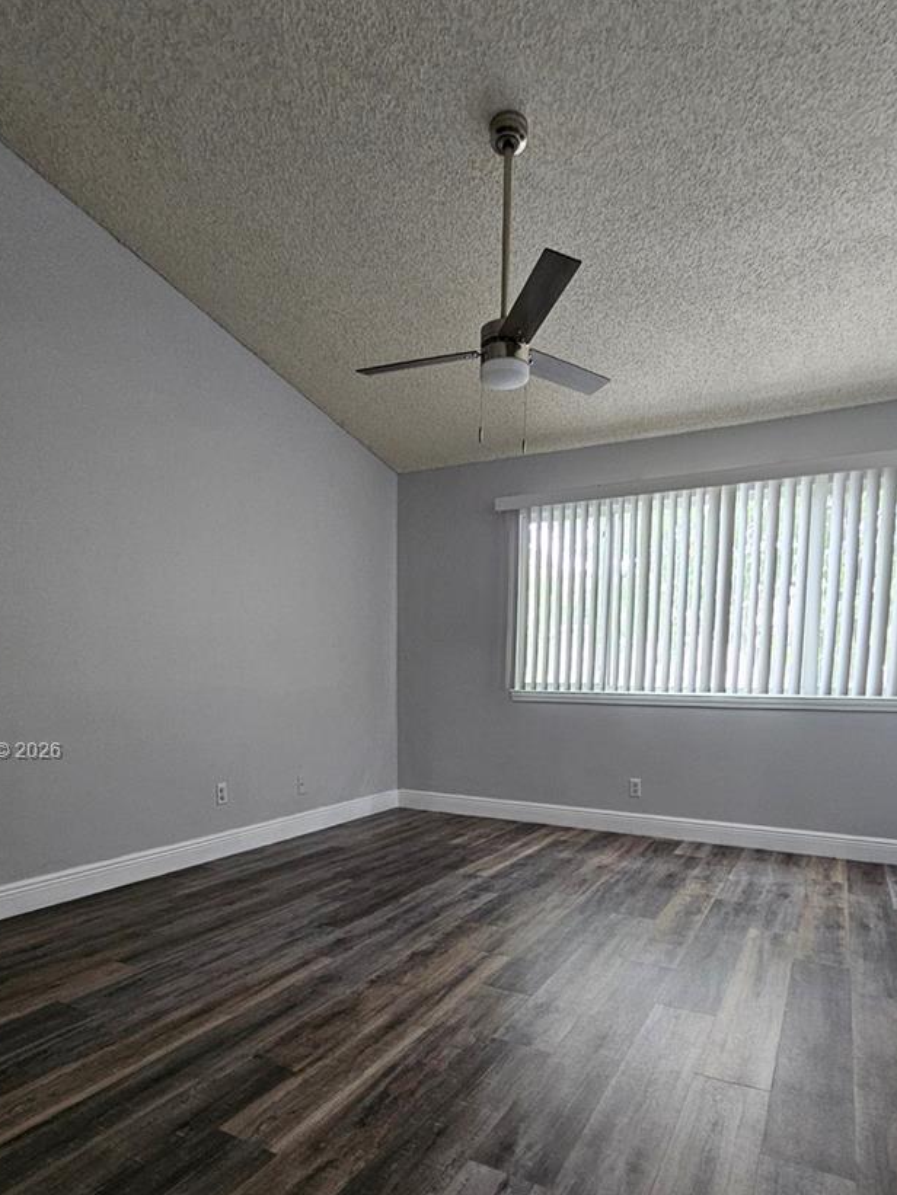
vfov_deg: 82.9
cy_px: 753
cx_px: 447
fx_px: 656
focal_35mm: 19
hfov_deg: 68.7
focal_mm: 2.2
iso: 500
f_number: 2.2
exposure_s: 1/30
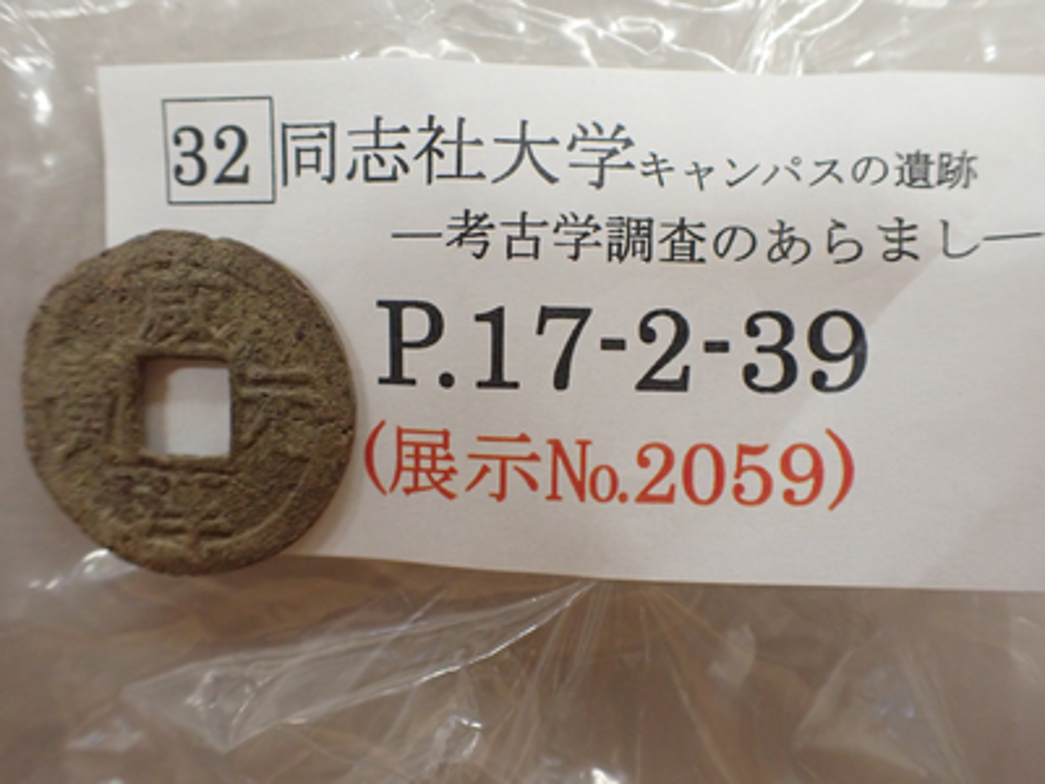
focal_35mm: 30
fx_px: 906
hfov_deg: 60.0
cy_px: 392
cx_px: 522
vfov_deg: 46.8
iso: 640
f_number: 2.3
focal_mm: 5.4
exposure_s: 1/125
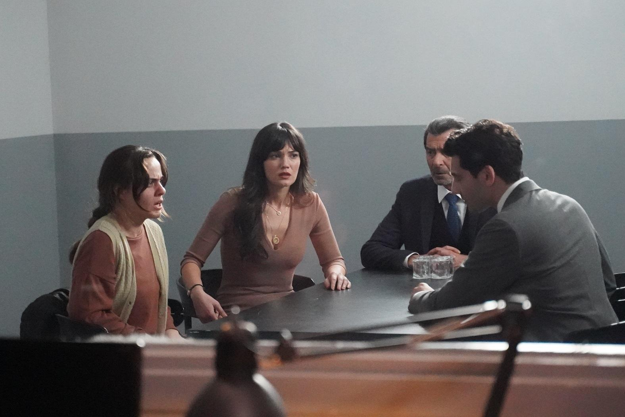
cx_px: 312
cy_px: 208
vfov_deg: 12.2
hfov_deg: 18.3
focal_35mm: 112
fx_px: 1944
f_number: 2.8
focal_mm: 75
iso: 25600
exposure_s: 1/125
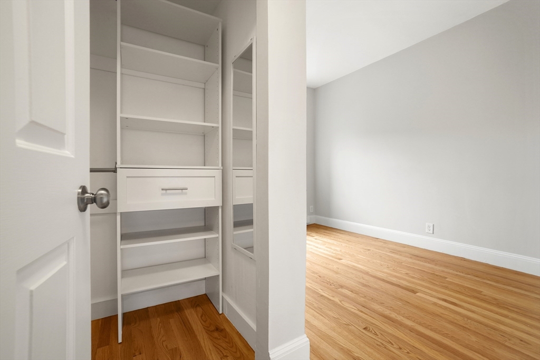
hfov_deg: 100.4
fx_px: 225
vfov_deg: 77.3
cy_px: 180
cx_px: 270
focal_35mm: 15
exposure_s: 1/10
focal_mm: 10
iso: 320
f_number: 7.1
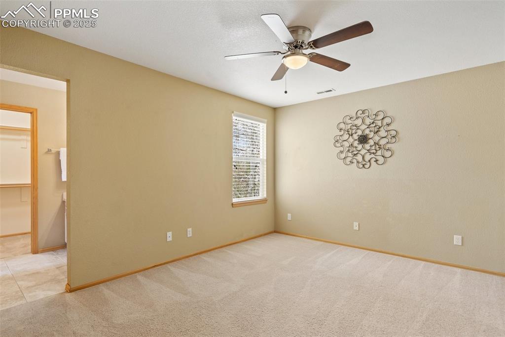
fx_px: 238
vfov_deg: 70.4
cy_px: 168
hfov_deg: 93.3
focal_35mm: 17
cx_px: 252
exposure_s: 1/2.5
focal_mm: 17
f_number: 8
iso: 100
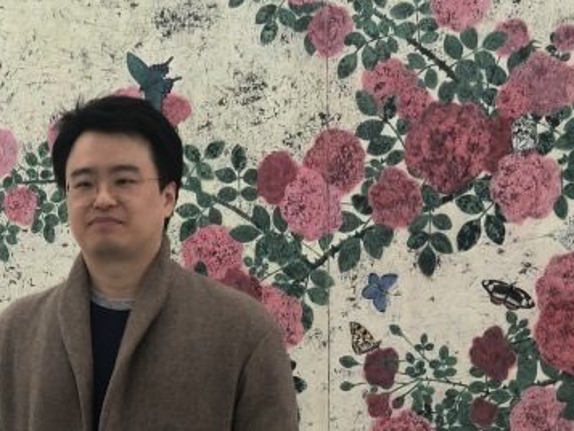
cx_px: 270
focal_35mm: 99
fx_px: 1642
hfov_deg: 19.8
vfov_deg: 14.8
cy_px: 352
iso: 25
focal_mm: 6
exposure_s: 1/60
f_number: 2.4
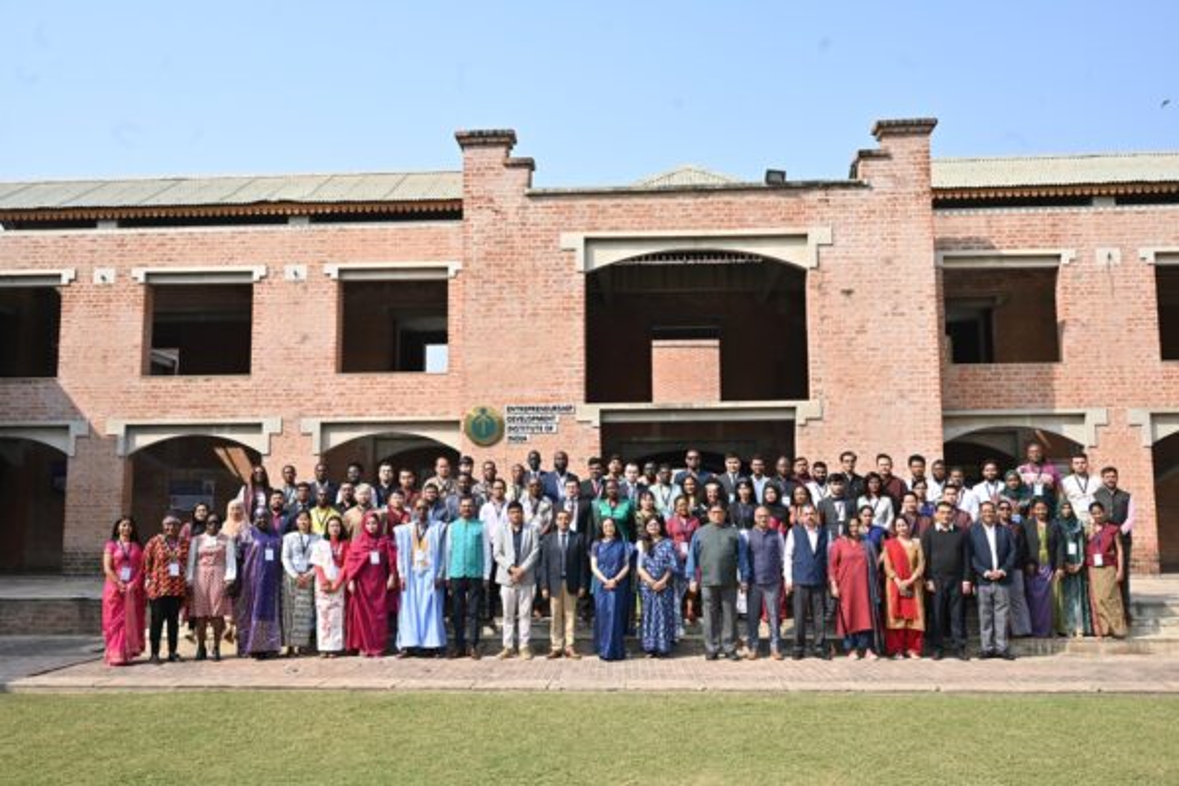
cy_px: 393
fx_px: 1081
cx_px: 590
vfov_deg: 40.0
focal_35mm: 33
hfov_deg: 57.2
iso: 100
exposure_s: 1/200
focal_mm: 33
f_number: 8
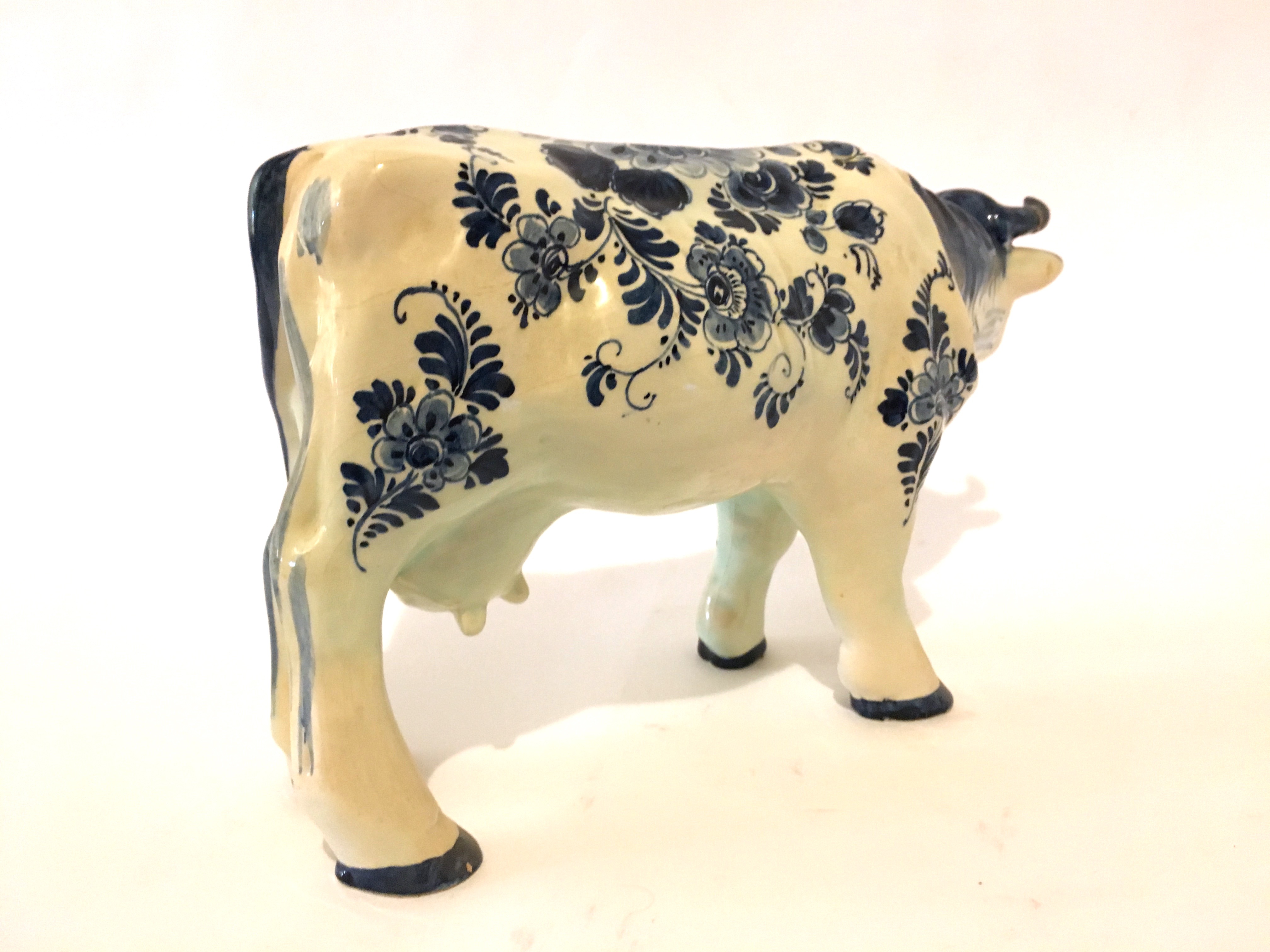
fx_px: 1064
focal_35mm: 29
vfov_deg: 48.2
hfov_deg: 61.7
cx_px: 635
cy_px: 476
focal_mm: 4.15
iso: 200
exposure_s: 1/17
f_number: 2.2
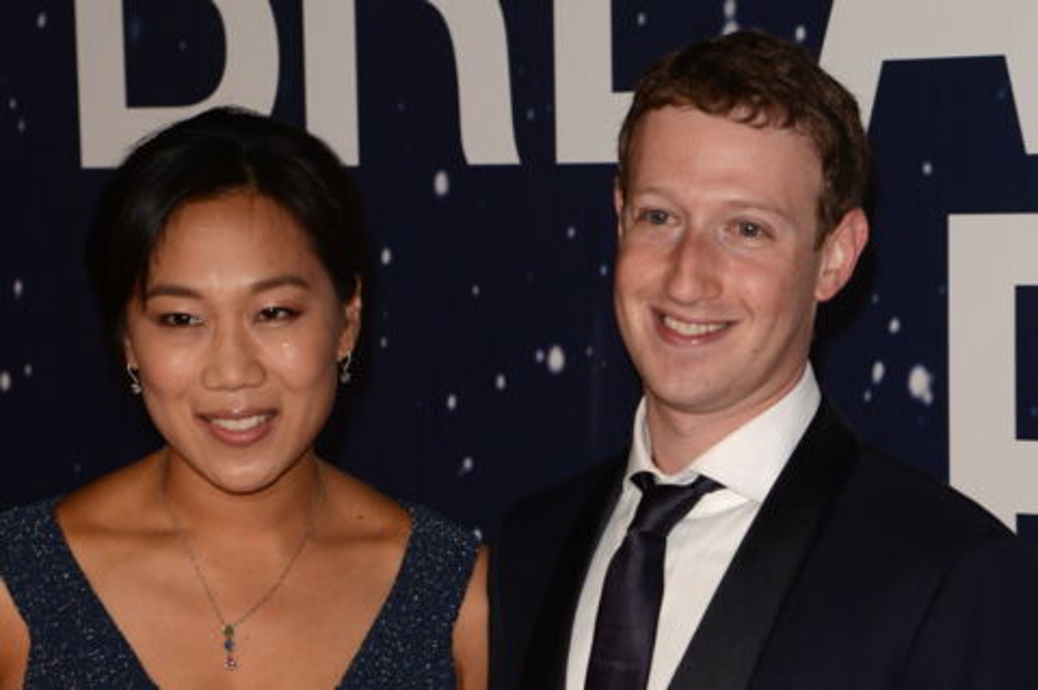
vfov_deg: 13.7
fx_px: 2880
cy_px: 345
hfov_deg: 20.4
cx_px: 519
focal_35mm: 100
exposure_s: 1/250
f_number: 7.1
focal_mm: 100
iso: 800
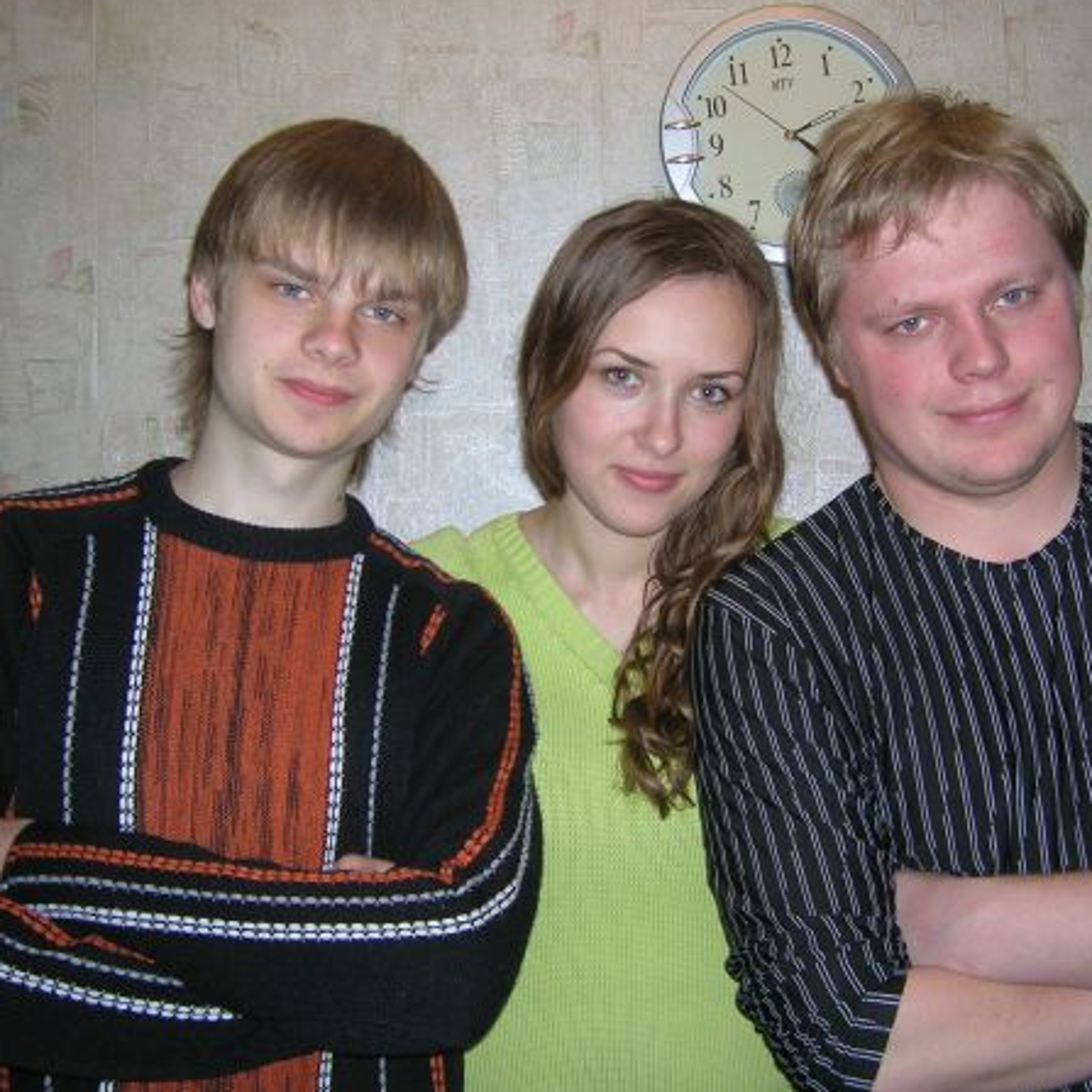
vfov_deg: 39.2
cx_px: 586
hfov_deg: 39.1
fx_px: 1535
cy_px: 572
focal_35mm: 43
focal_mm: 5.7
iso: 50
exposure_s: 1/60.1
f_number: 2.9
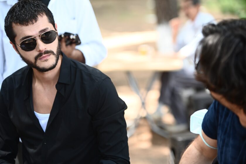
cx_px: 123
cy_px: 82
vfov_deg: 10.5
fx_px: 888
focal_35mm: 130
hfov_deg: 15.8
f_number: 3.2
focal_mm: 130
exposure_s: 1/125
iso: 250
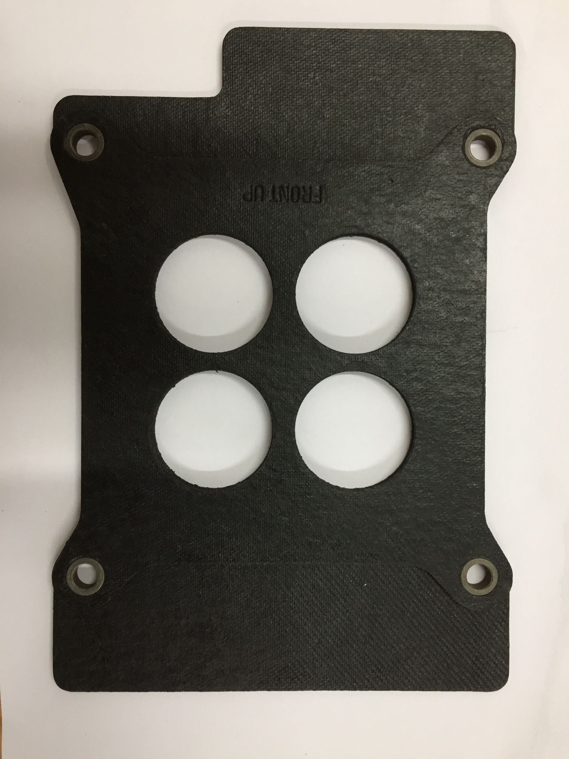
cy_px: 380
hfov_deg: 48.2
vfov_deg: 61.7
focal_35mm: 29
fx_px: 636
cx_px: 284
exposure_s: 1/33
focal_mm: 4.15
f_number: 2.2
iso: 64
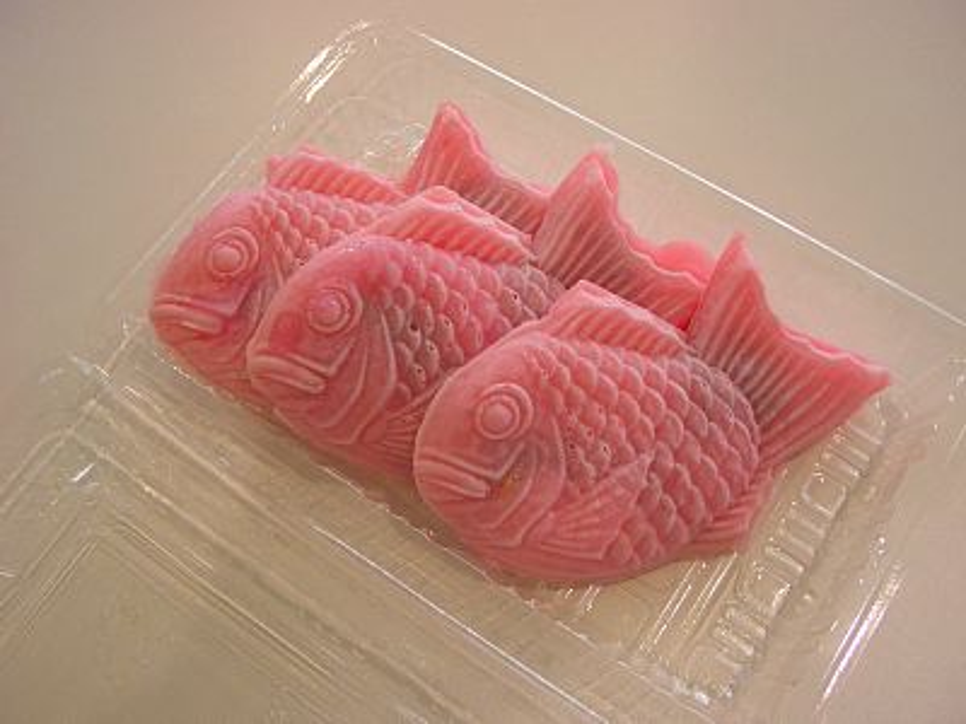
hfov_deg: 52.6
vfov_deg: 40.7
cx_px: 483
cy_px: 362
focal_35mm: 35
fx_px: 977
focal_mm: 5.8
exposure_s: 1/125
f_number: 2.6
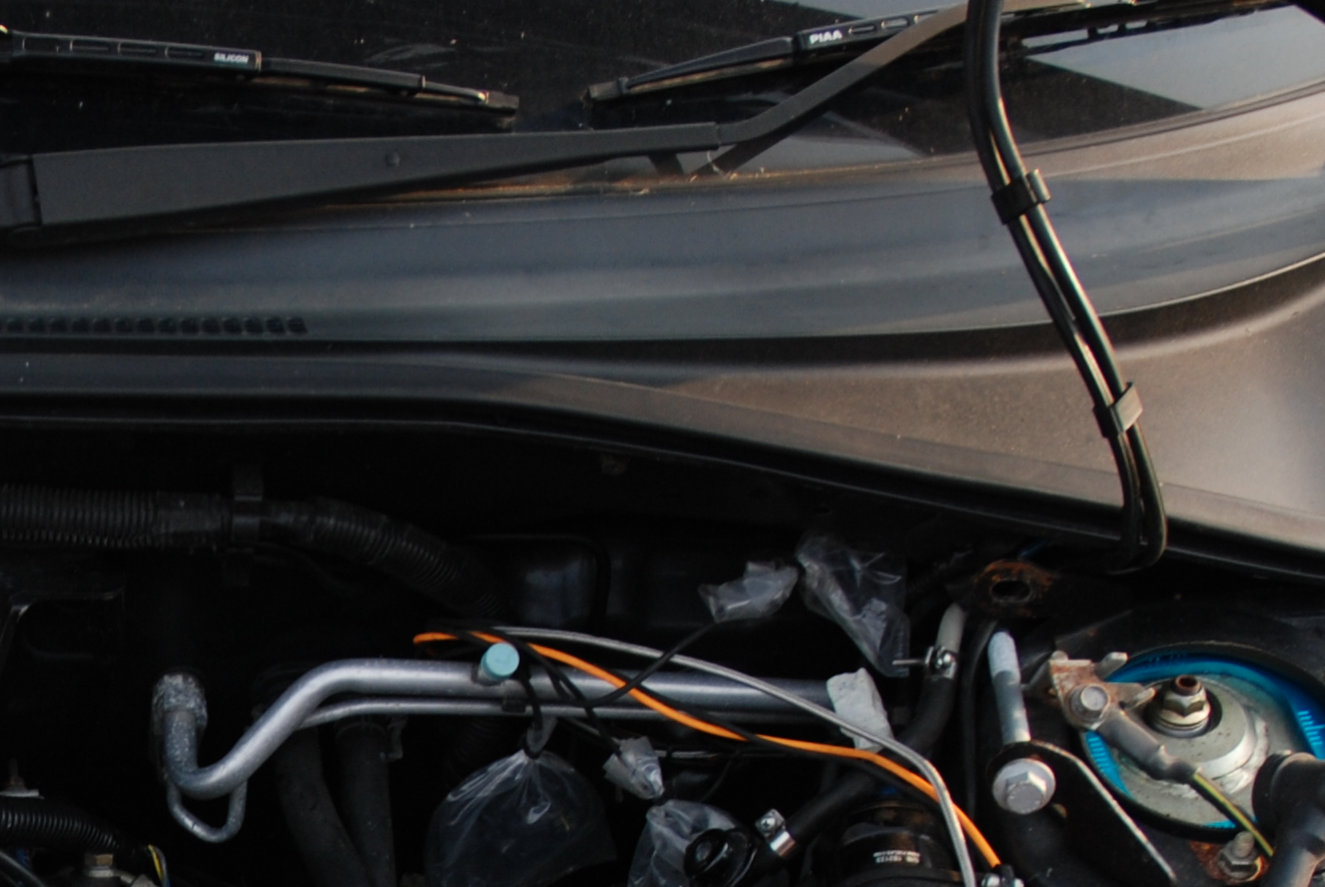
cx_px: -141
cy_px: 1189
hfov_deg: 24.0
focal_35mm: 79
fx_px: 2911
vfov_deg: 16.3
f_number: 5.6
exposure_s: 1/125
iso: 160
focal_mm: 18
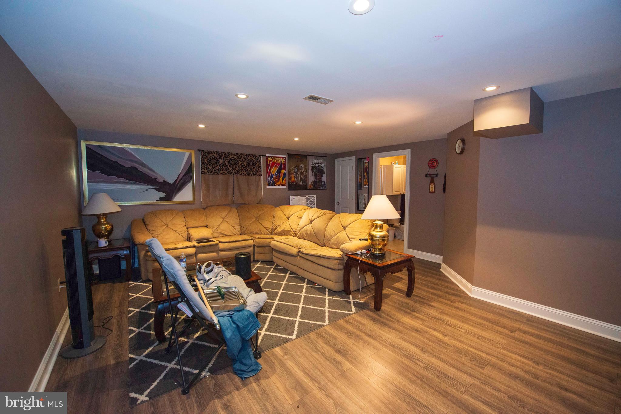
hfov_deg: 104.2
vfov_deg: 81.2
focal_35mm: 14
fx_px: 242
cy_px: 207
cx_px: 310
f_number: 5
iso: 2500
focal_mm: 14
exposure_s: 1/100
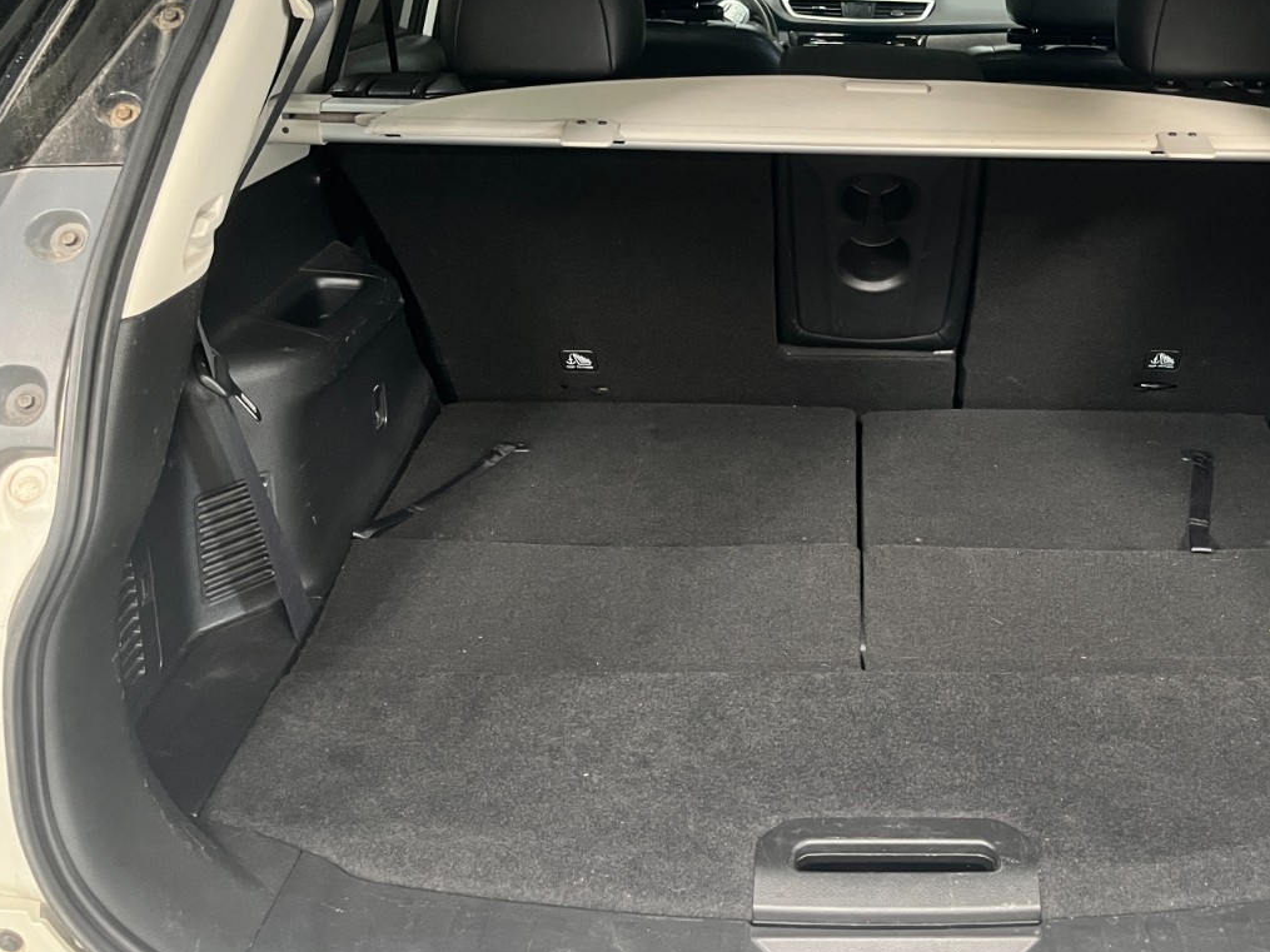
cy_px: 357
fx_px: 1504
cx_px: 891
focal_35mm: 41
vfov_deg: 34.9
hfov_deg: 44.8
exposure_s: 1/50
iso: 400
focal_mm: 5.1
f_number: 1.6
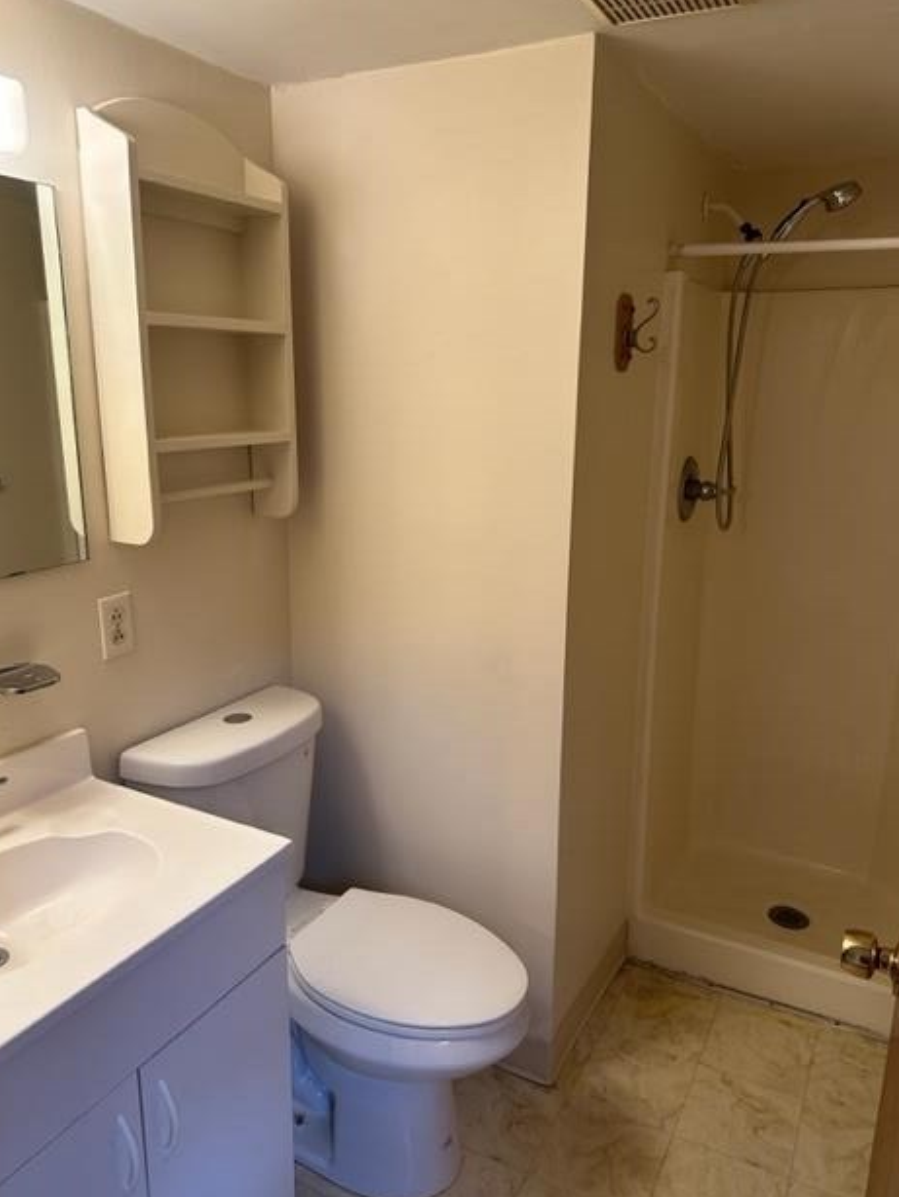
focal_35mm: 25
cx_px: 450
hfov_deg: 54.9
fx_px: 865
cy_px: 581
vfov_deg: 69.4
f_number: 1.78
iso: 200
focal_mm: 6.86
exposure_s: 1/120
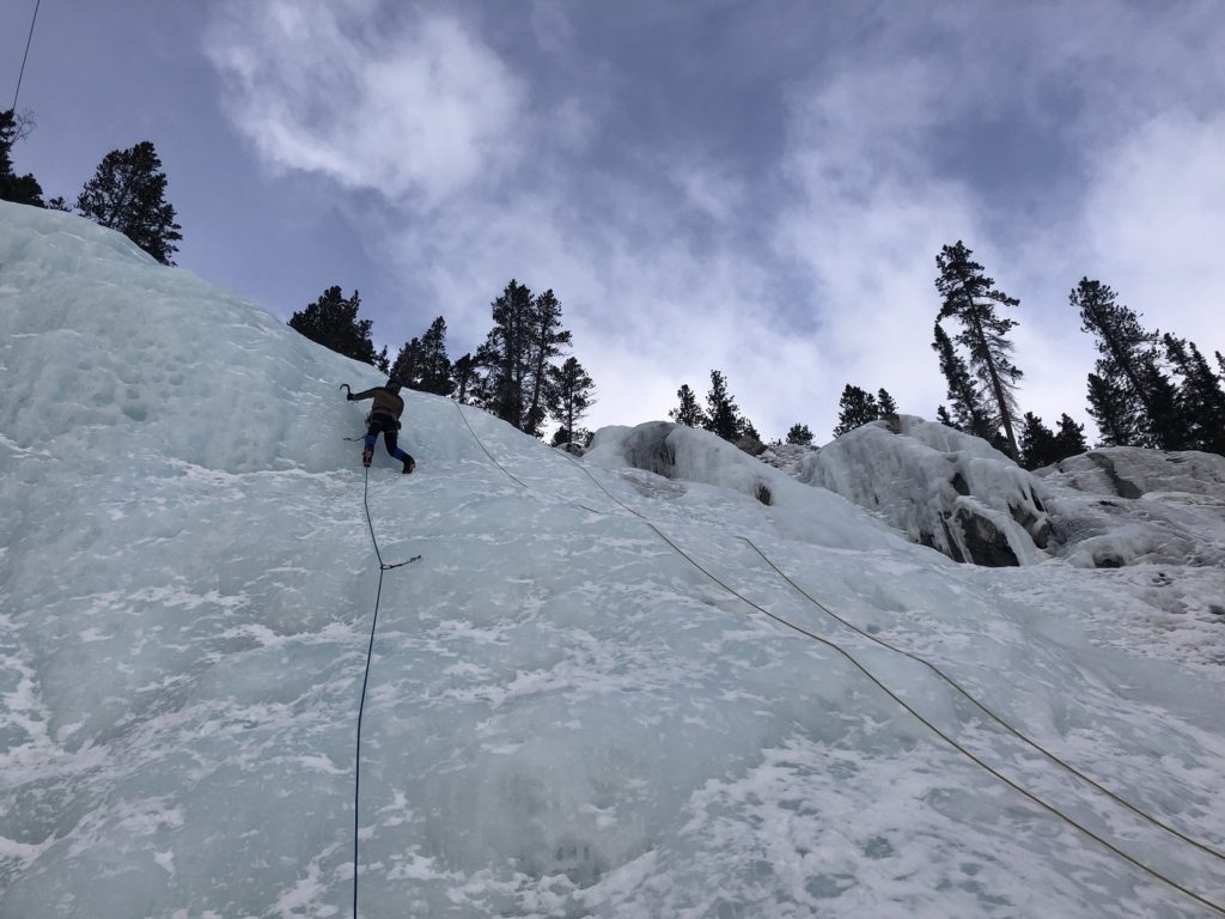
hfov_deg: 63.4
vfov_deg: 49.7
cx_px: 612
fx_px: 991
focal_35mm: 28
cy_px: 460
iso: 20
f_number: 1.8
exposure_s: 1/1453
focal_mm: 3.99
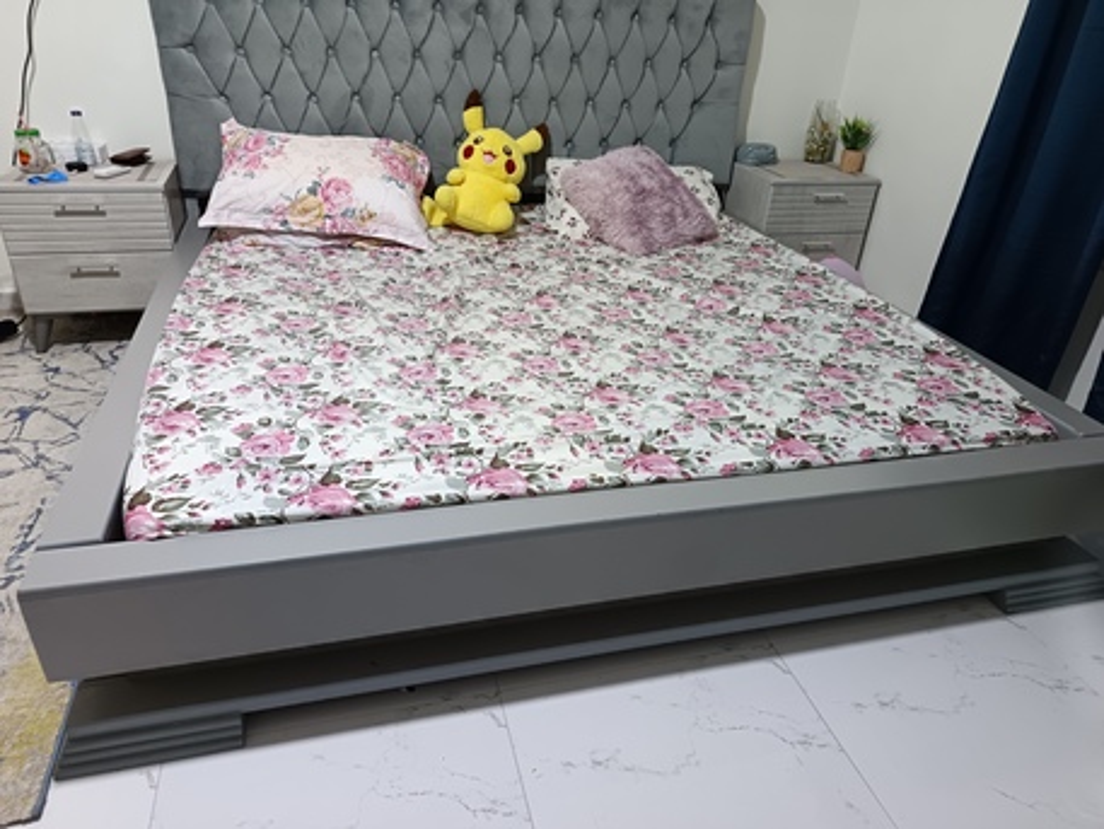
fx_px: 766
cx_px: 552
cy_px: 414
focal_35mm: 24
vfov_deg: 56.8
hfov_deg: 71.6
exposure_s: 1/24
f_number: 1.75
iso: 992
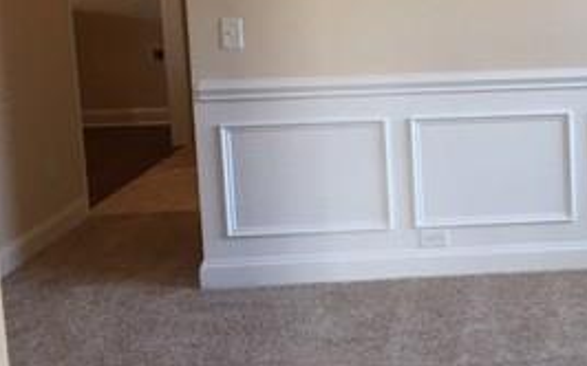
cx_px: 669
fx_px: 1183
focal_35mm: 74
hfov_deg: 25.5
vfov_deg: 17.4
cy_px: 53
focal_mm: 4.15
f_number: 2.2
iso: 32
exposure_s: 1/30
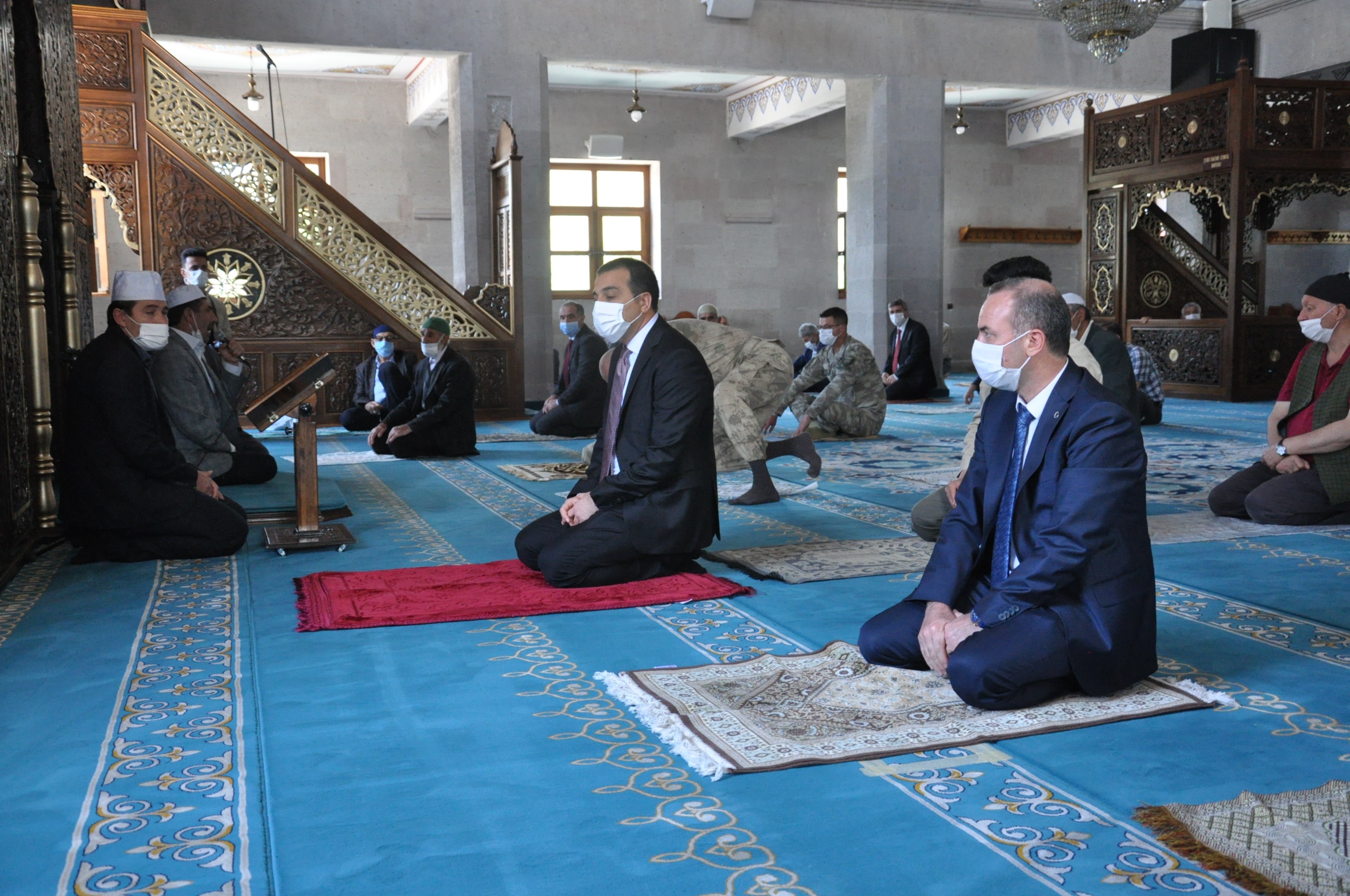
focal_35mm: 36
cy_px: 448
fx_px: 1348
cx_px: 675
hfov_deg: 53.2
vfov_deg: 36.8
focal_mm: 24
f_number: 5
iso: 1600
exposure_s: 1/100
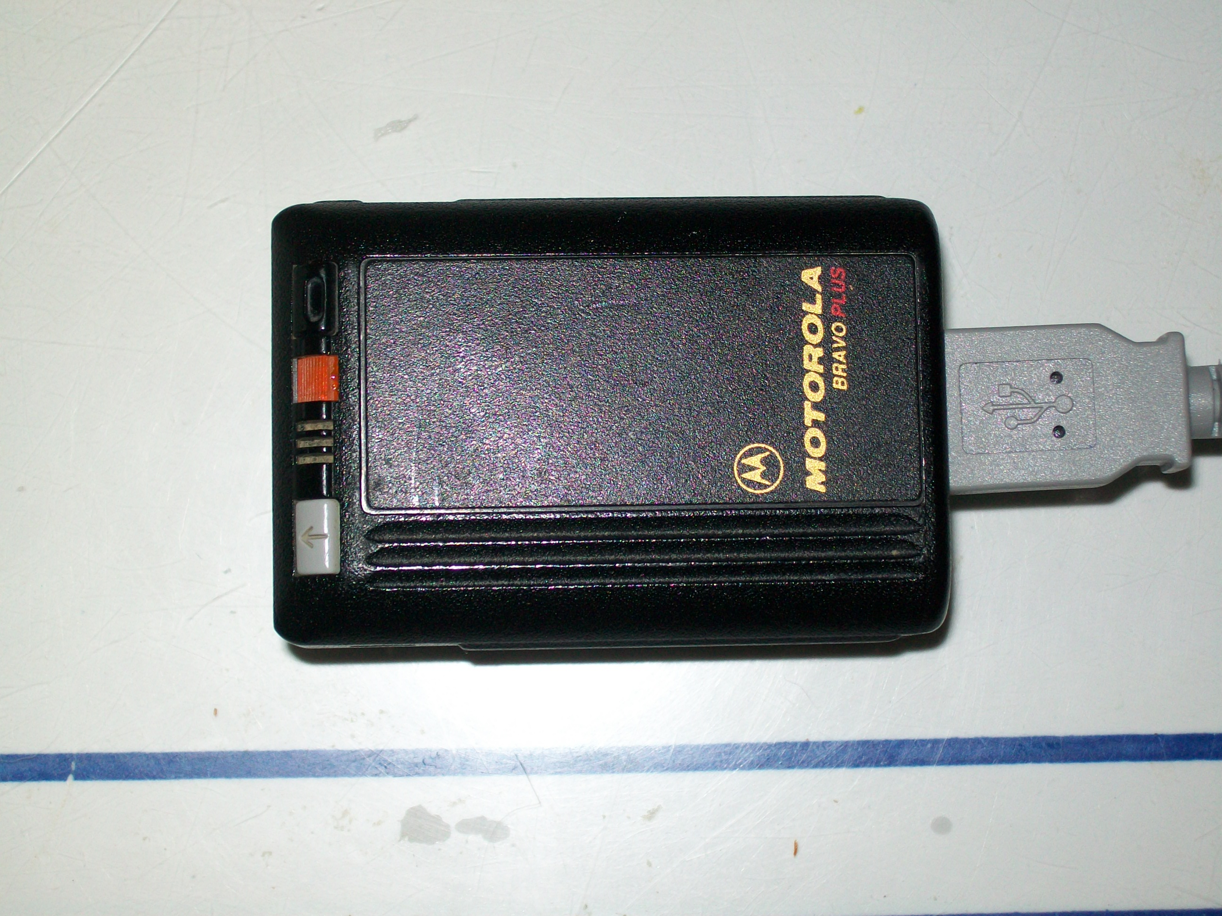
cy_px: 458
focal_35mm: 70
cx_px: 611
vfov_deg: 21.0
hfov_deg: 27.8
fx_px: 2471
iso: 64
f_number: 3.8
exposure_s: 1/100
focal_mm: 11.6
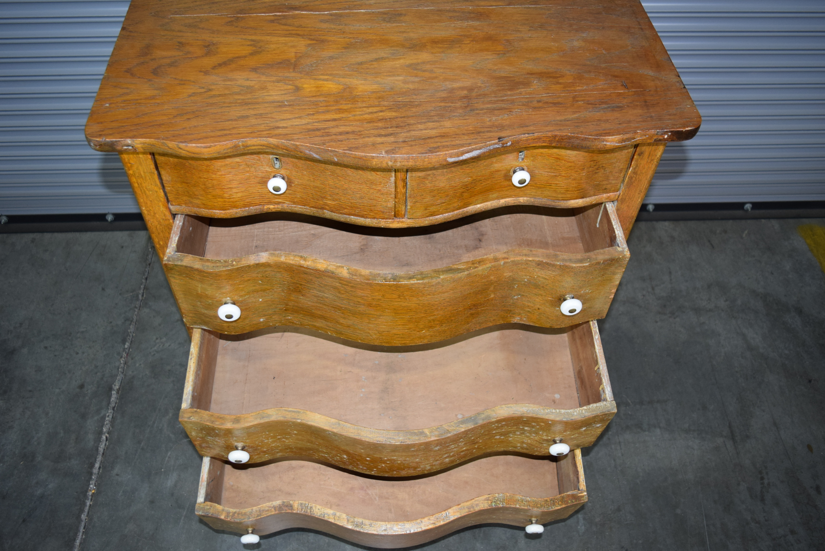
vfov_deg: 43.7
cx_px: 412
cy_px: 276
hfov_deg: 61.9
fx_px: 688
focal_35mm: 30
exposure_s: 1/60
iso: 800
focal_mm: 20
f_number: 4
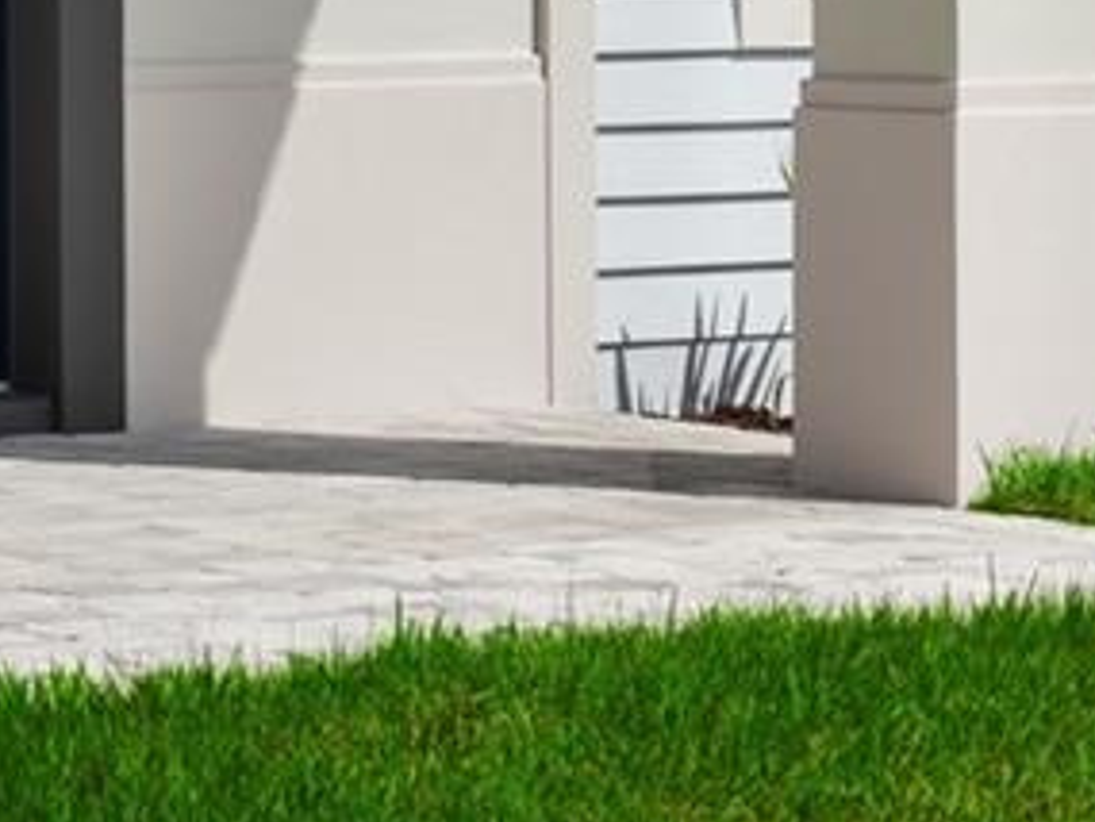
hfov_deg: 9.1
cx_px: 46
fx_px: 6836
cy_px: -373
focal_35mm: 216
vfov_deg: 6.8
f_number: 7.1
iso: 50
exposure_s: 1/80
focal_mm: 40
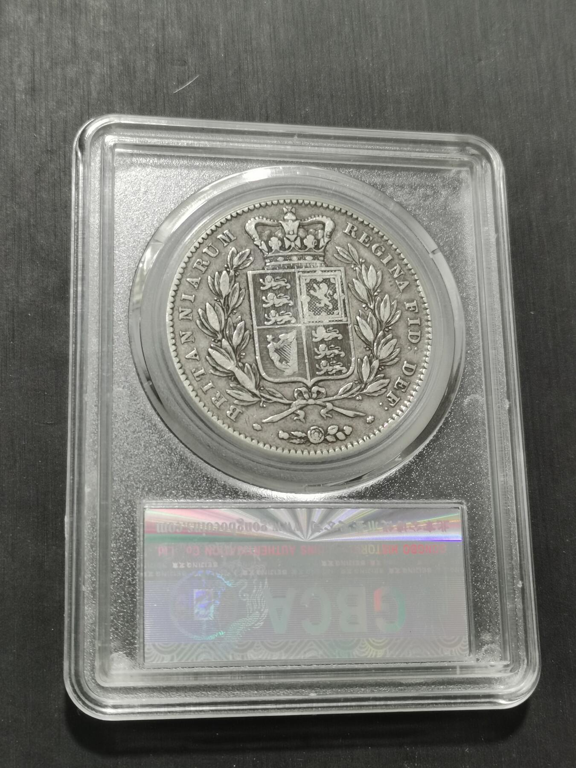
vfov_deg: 34.9
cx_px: 288
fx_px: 1220
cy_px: 384
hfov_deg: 26.6
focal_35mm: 55
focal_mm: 5.58
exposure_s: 1/100
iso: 100
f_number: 1.8
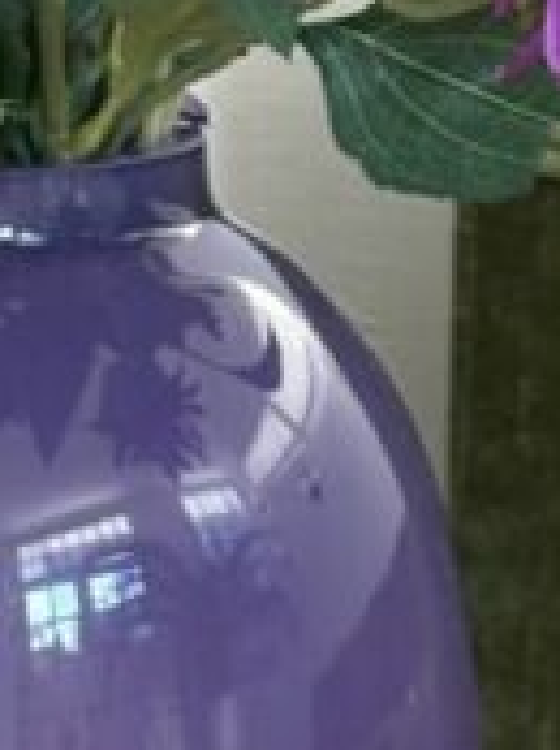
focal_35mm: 299
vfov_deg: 6.6
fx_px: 6465
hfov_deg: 5.0
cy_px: -332
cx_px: 95
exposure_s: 1/143
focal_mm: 5.96
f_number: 1.6
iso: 80
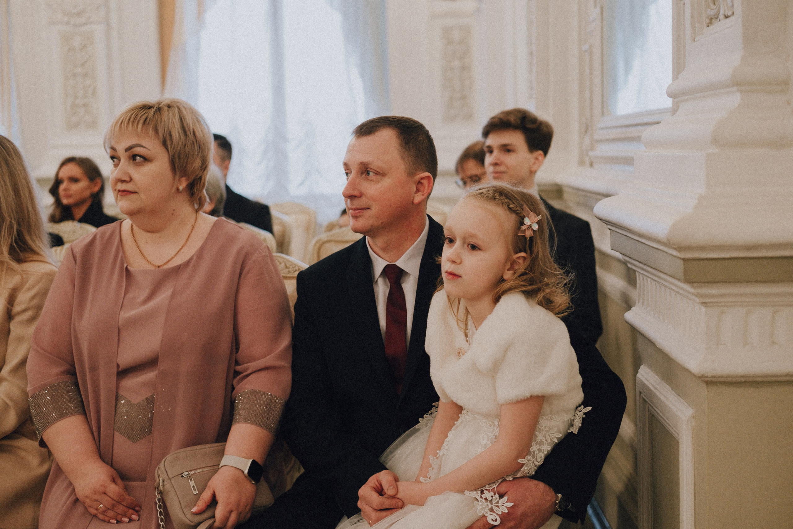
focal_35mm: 53
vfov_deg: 25.5
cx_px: 396
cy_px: 264
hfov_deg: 37.5
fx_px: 1167
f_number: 2.2
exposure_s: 1/125
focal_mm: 35
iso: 1000
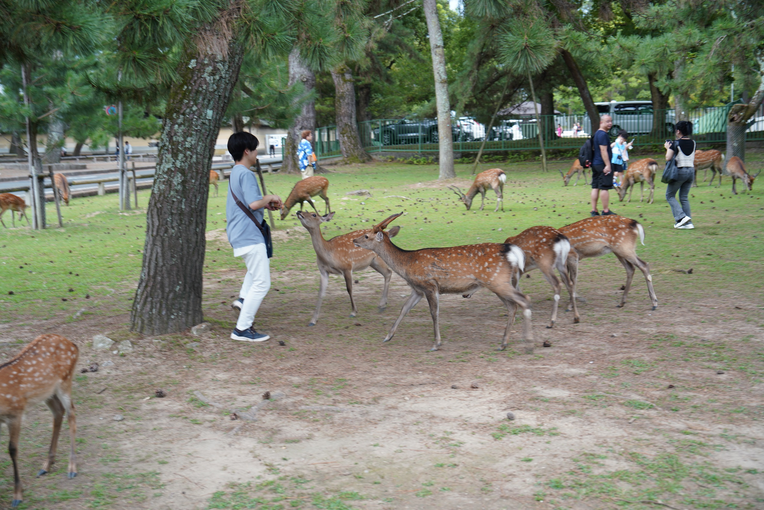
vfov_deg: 30.5
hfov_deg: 44.5
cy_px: 255
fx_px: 934
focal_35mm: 44
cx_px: 382
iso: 100
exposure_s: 1/40
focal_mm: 44
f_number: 4
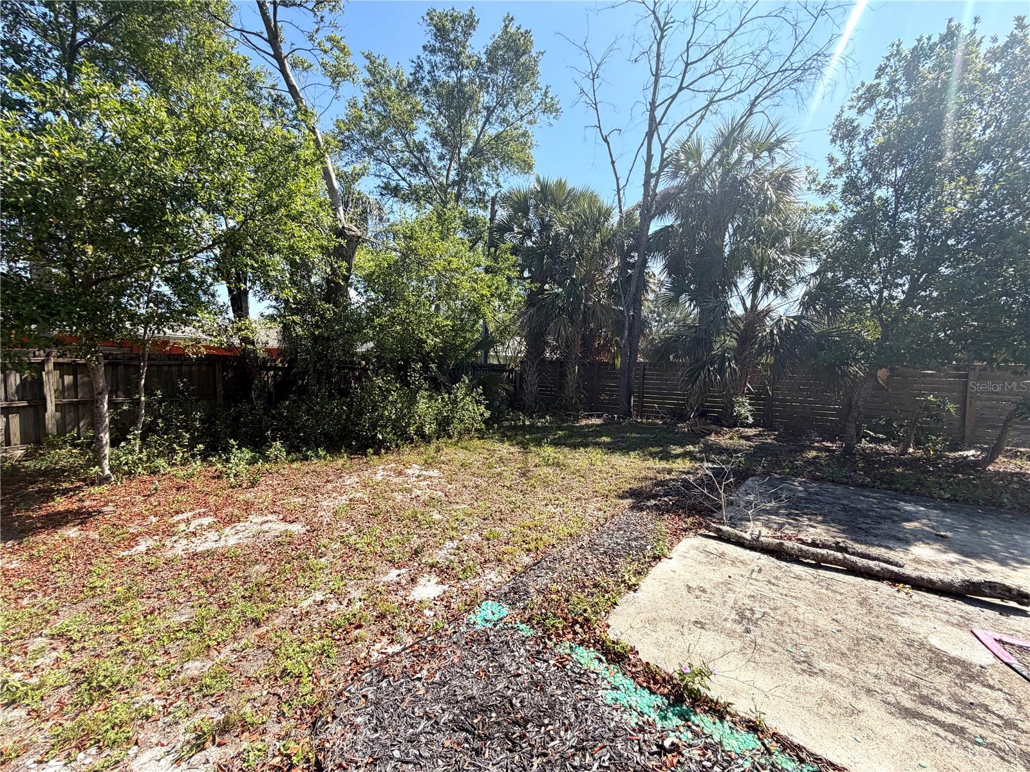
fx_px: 417
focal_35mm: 14
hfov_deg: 102.1
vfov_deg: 85.7
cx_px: 515
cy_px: 386
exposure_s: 1/770
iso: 40
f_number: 2.2
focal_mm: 2.22
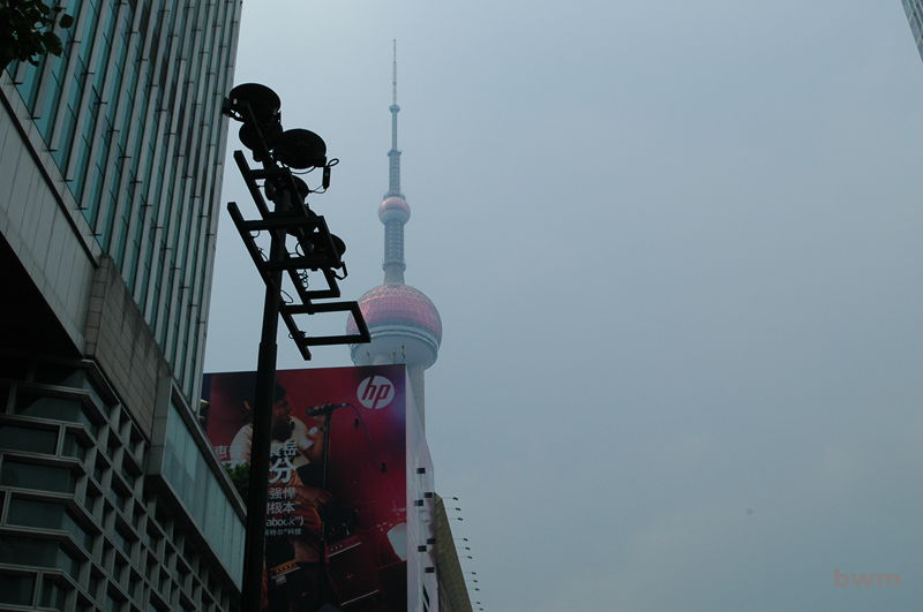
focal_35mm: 42
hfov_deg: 46.5
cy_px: 306
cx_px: 462
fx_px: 1075
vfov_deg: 31.8
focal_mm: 28
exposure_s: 1/320
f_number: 11
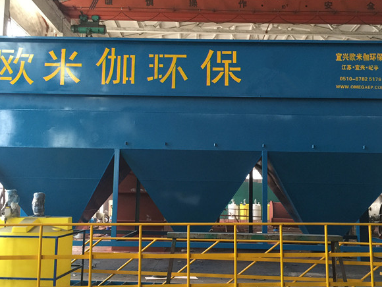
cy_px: 148
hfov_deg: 46.8
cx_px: 203
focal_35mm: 40
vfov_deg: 36.0
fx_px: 441
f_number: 2.2
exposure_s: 1/15
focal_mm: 4.15
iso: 100
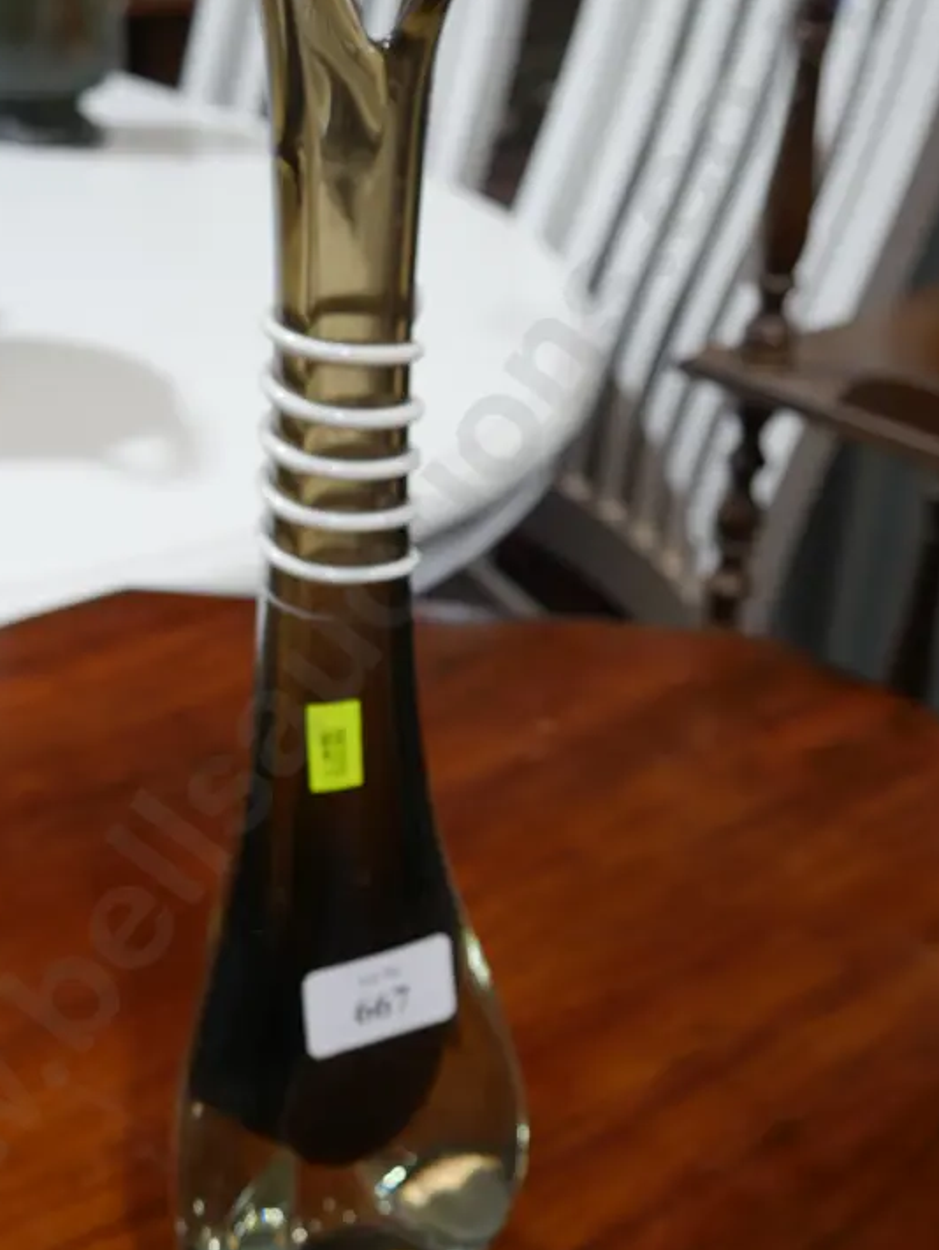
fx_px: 1771
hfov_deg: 29.6
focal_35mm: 49
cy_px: 645
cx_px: 340
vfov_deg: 38.9
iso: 200
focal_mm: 17
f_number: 4
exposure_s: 1/60
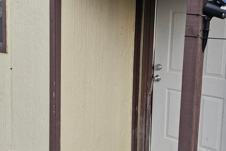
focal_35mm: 50
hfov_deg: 38.8
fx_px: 314
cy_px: 71
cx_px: 62
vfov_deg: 27.0
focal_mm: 5.4
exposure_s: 1/210
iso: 40
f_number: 1.8
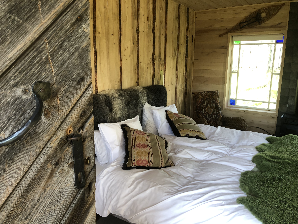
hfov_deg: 63.4
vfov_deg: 49.7
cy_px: 112
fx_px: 241
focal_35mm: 28
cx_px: 149
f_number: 1.8
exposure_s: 1/40
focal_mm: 4
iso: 25
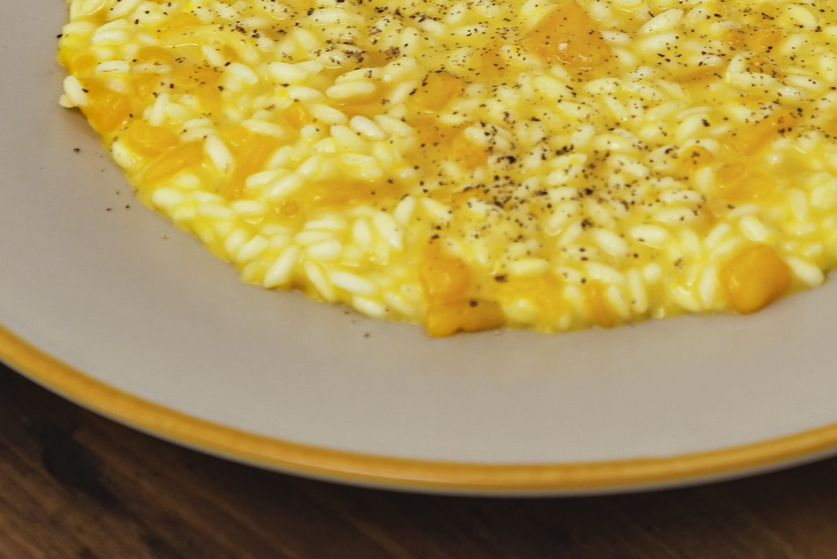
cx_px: 550
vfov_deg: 7.3
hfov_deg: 11.0
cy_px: 3
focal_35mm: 187
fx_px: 4350
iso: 500
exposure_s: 1/100
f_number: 5.6
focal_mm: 70
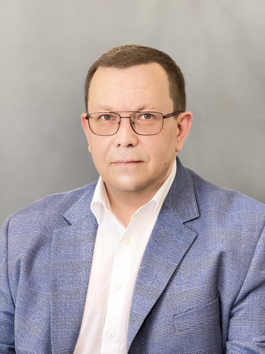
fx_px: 1225
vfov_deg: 16.4
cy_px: 177
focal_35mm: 120
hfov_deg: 12.3
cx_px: 132
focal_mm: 15.66
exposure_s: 1/99
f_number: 2.8
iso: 800
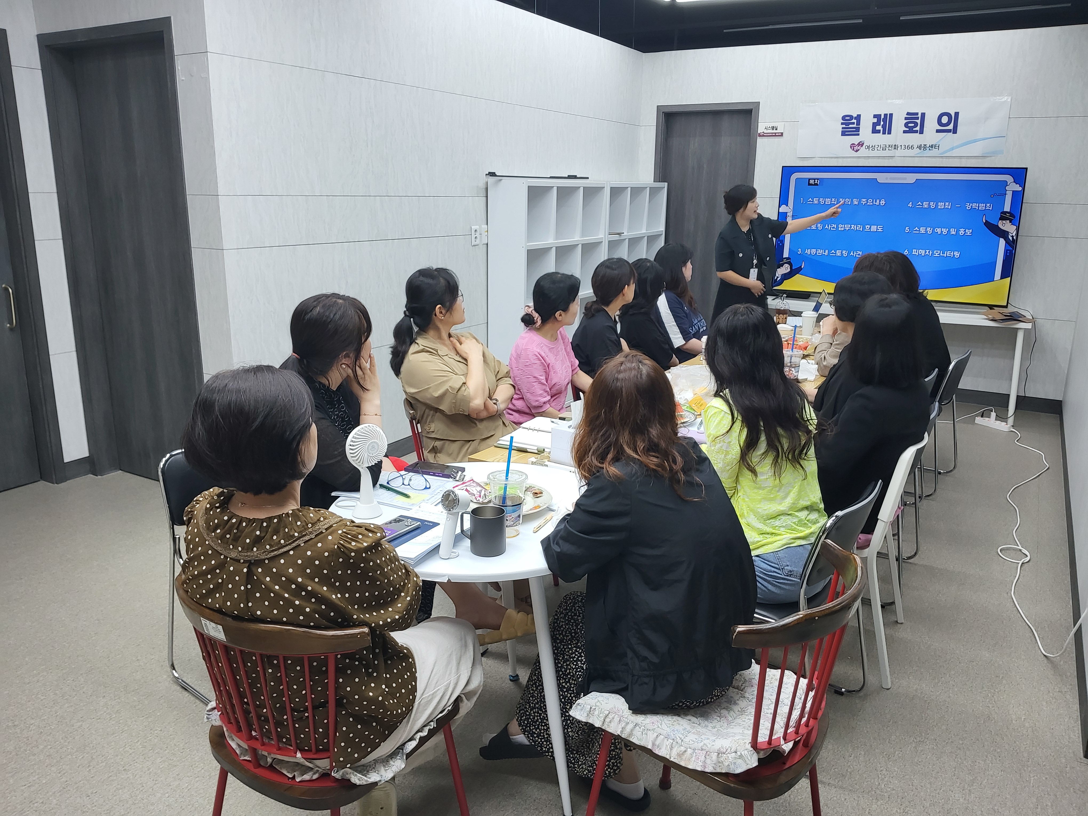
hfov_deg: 67.3
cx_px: 544
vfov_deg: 53.1
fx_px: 817
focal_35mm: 26
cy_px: 408
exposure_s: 1/100
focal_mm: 3.98
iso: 100
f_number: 1.8
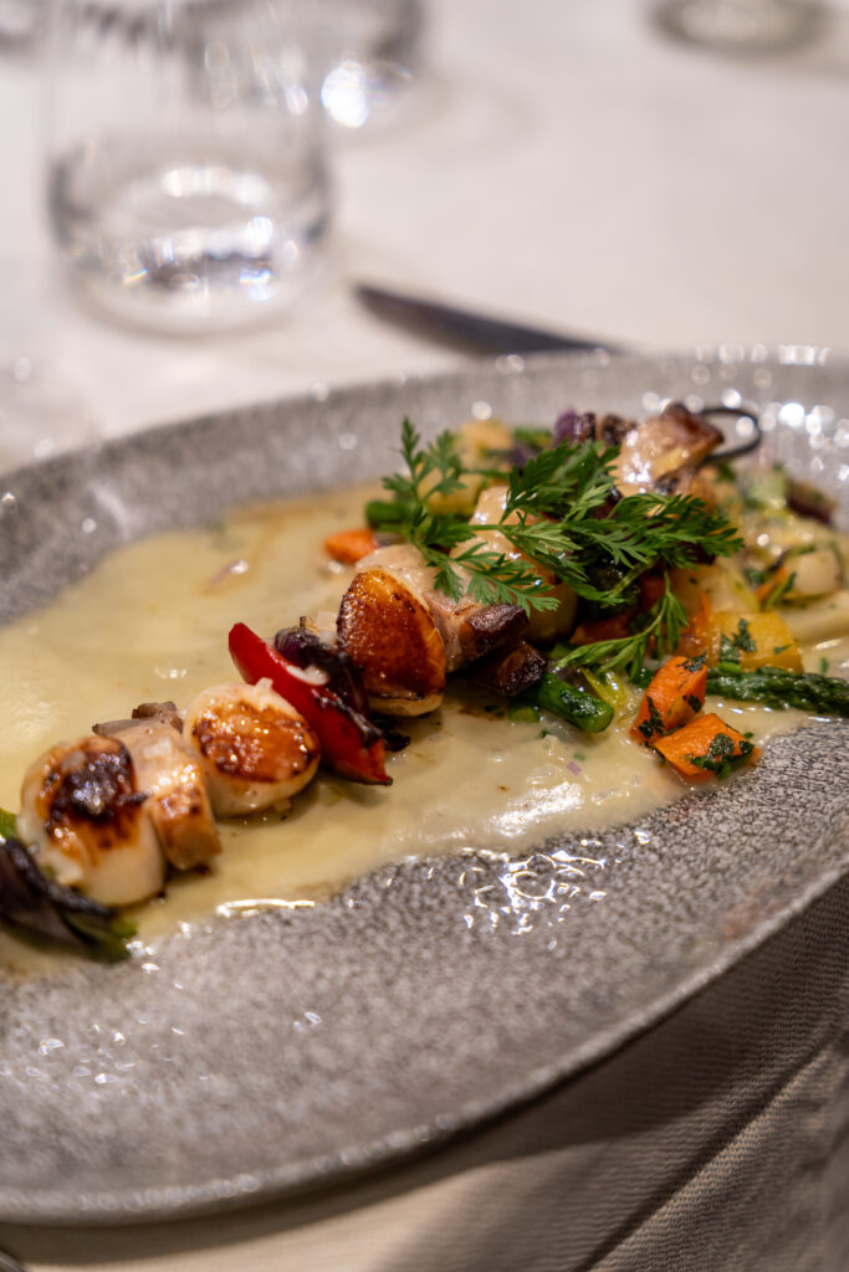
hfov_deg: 21.0
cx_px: 424
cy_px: 636
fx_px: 2291
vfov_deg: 31.0
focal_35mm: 65
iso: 400
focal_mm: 64.8
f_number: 2.8
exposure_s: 1/50
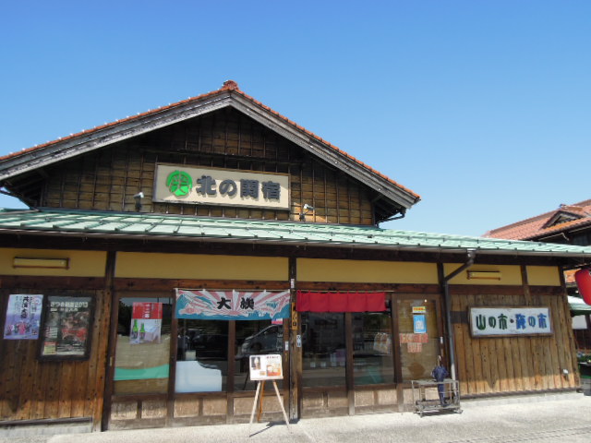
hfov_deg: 71.6
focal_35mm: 24
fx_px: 410
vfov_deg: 56.8
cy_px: 222
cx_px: 296
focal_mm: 4.3
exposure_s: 1/1250
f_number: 3.2
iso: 160
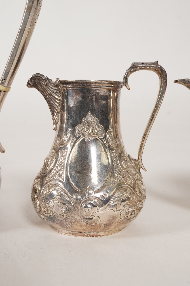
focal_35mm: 45
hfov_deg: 29.9
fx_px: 356
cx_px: 95
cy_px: 143
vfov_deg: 43.6
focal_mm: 30
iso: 400
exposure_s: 1/125
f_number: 22
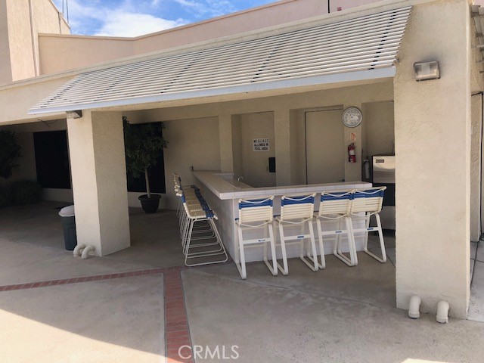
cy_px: 182
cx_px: 242
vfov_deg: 49.7
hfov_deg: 63.4
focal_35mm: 28
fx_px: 391
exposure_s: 1/2183
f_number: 1.8
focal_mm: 3.99
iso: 20
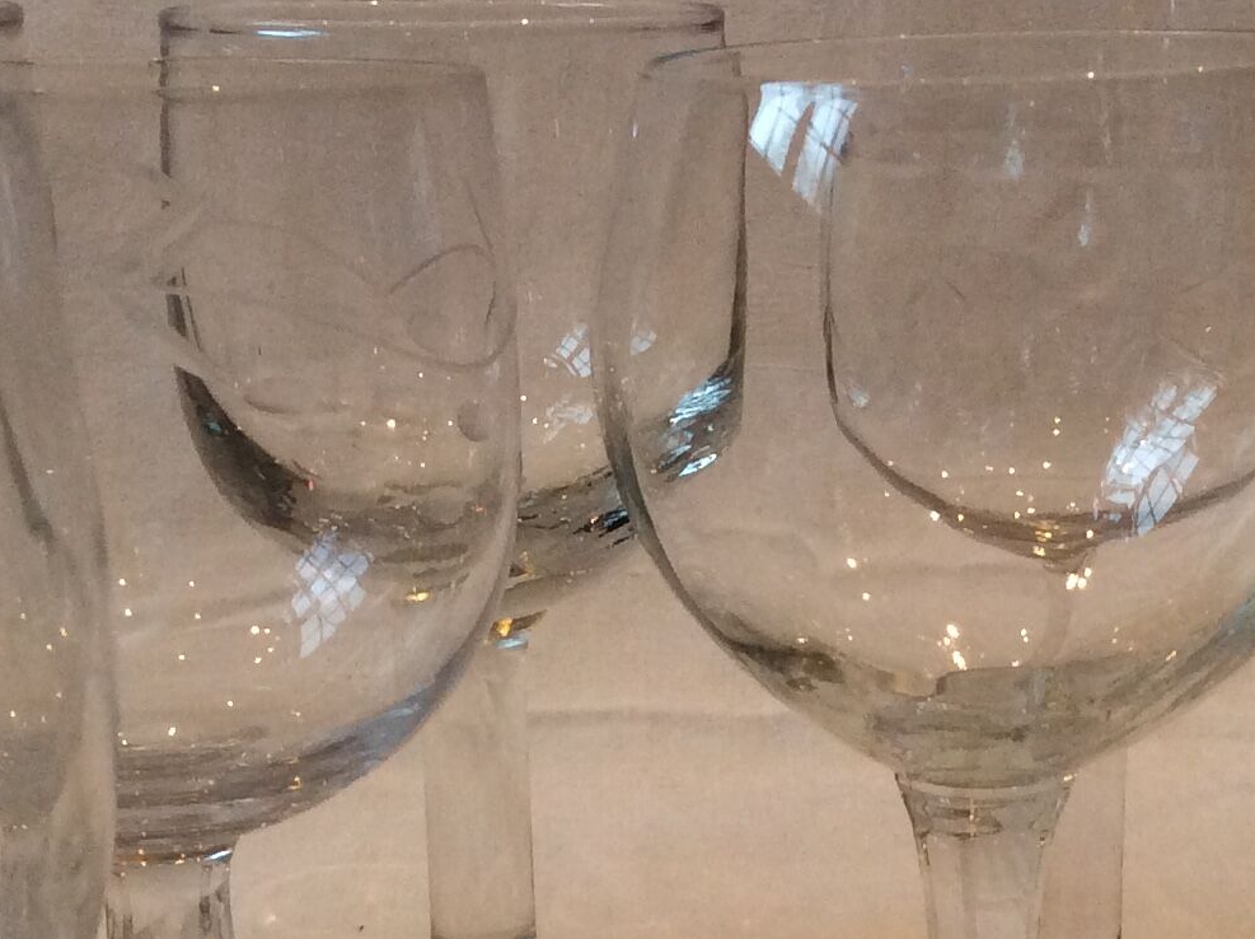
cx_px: 760
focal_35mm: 84
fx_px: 3042
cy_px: 844
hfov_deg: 23.3
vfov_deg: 17.3
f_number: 2.4
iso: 100
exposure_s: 1/25
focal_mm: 3.3
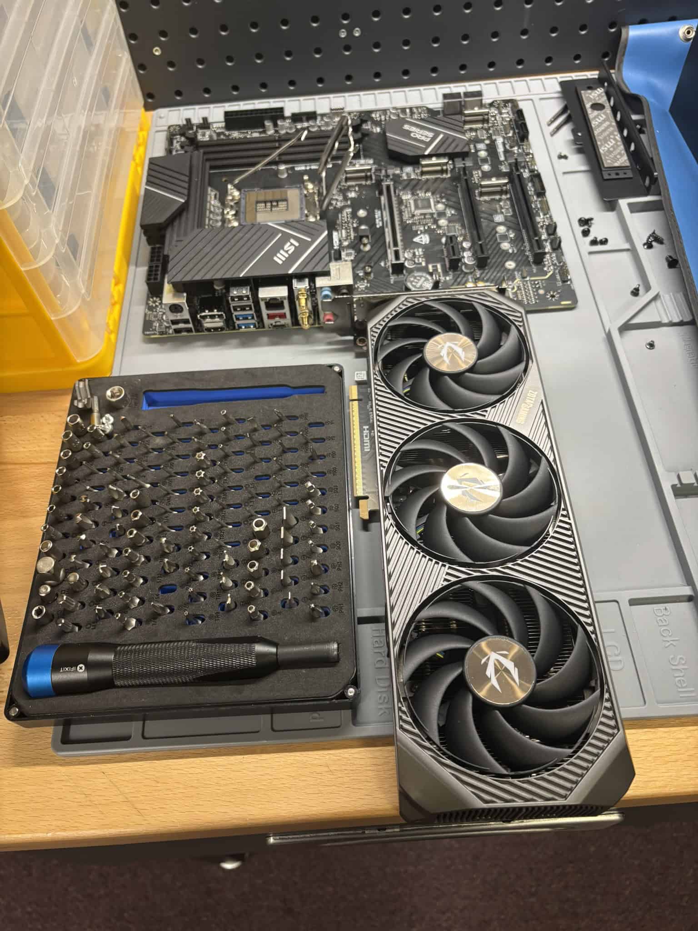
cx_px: 349
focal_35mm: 26
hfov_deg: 53.1
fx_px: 699
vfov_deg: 67.3
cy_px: 466
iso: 125
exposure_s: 1/60
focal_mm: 6
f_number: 1.6
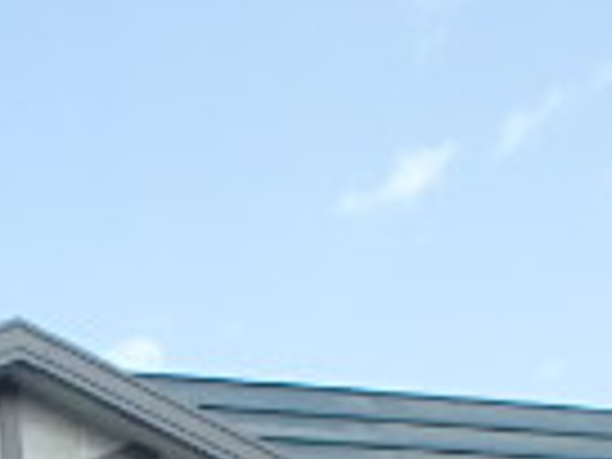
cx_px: -225
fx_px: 1750
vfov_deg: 12.8
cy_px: 963
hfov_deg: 18.2
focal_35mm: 99
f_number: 3.5
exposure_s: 1/500
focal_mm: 3.7
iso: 125
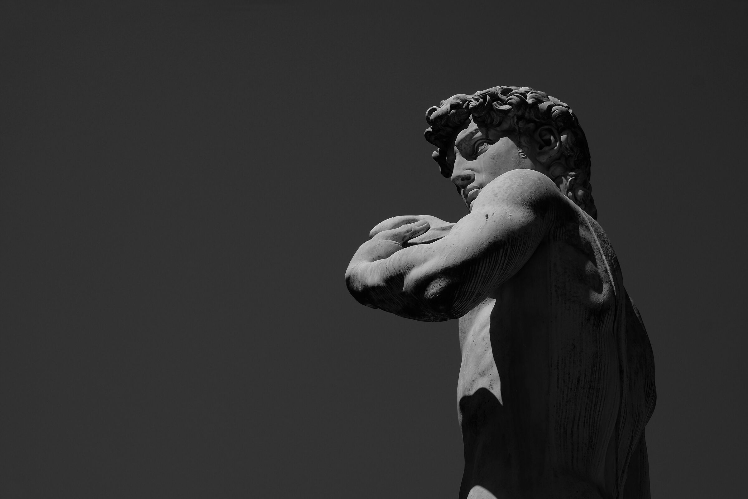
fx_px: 1724
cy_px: 250
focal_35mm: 83
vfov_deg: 16.5
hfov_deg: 24.5
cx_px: 374
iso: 200
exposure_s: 1/800
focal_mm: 55
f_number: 10
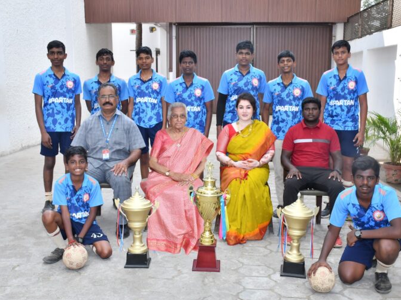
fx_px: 498
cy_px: 152
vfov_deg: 33.6
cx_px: 210
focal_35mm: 43
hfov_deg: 43.9
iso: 400
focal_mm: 26
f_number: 9
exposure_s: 1/160
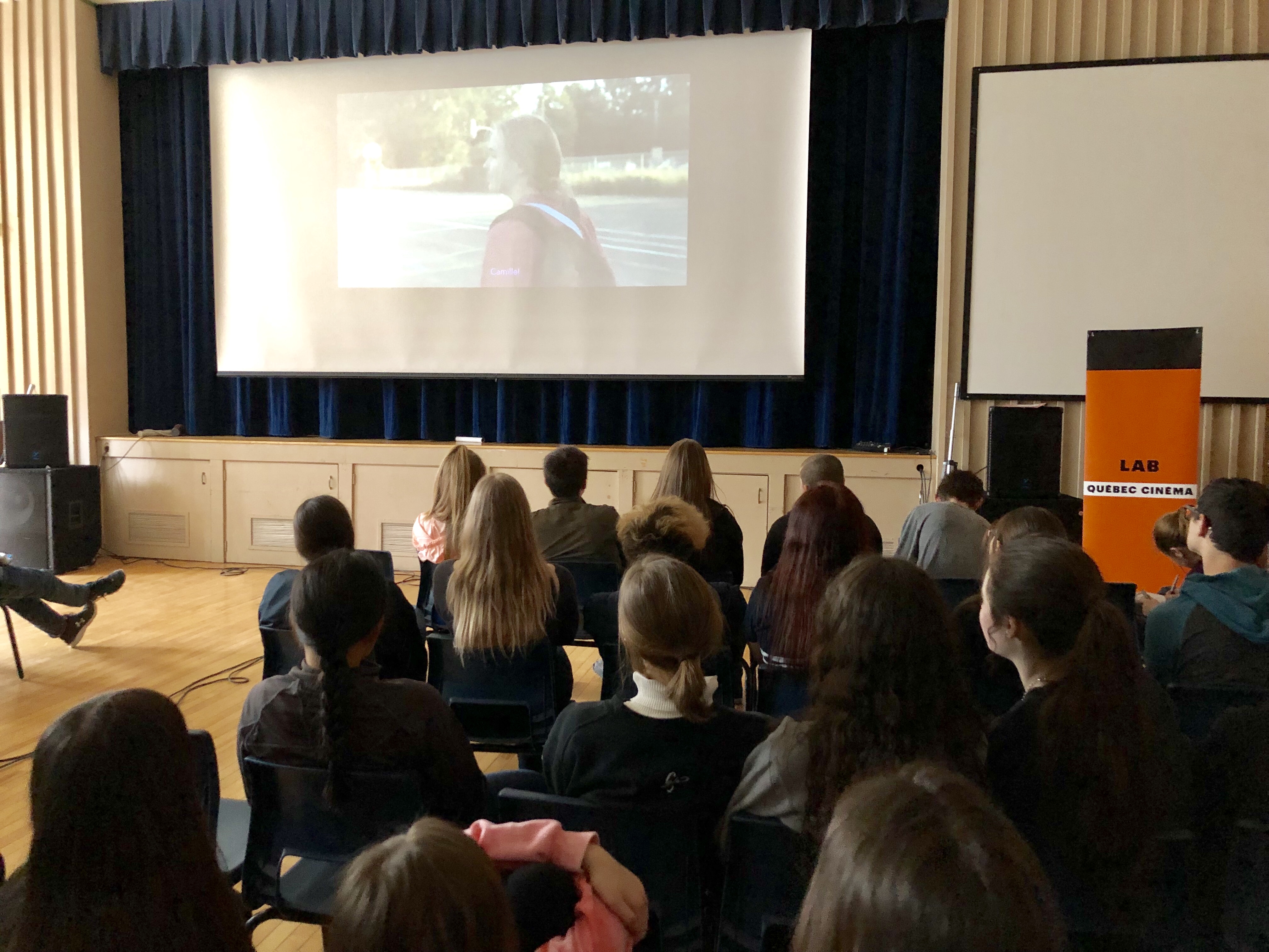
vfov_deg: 49.7
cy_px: 476
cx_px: 634
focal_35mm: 28
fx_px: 1026
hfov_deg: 63.4
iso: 80
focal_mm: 3.99
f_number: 1.8
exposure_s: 1/5
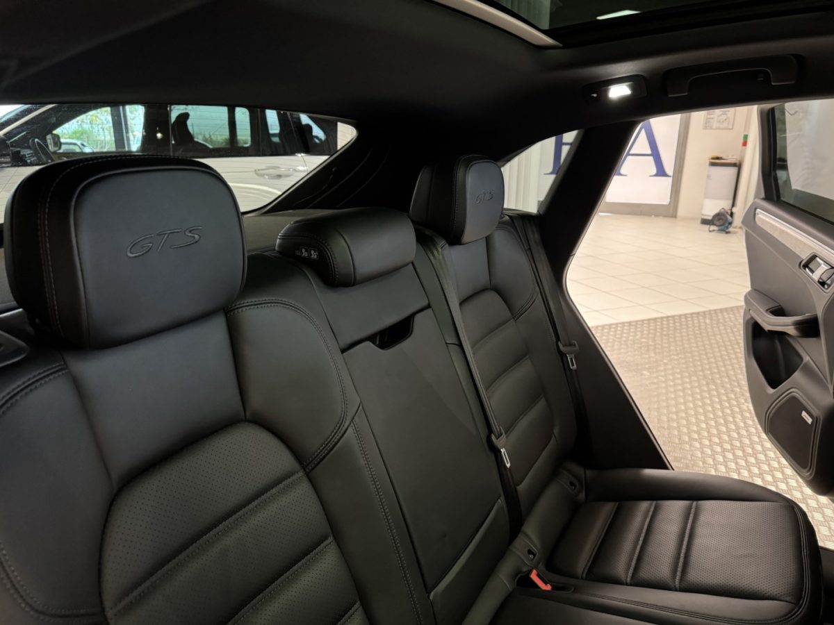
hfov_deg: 71.6
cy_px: 312
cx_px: 417
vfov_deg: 56.8
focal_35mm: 24
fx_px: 578
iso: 640
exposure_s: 1/33
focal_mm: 6.76
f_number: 1.78
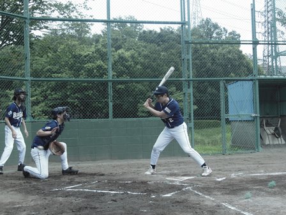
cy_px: 108
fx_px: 496
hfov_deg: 32.2
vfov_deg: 24.4
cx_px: 143
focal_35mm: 60
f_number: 5
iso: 125
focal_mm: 10.7
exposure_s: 1/250
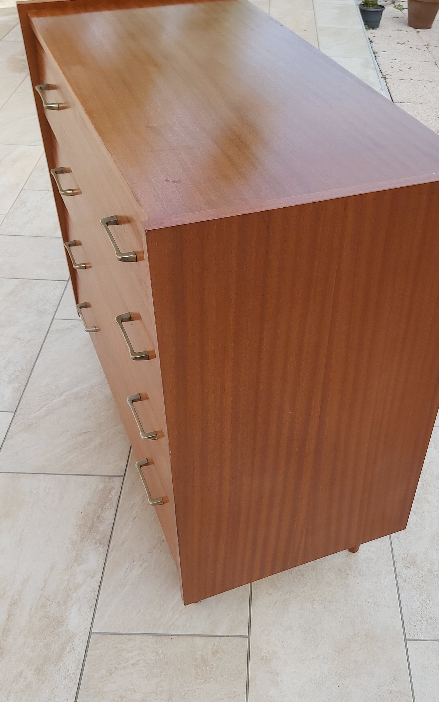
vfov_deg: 55.0
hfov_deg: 36.0
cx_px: 279
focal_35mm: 35
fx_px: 670
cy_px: 417
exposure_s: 1/637
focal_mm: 3.92
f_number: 1.7
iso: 64
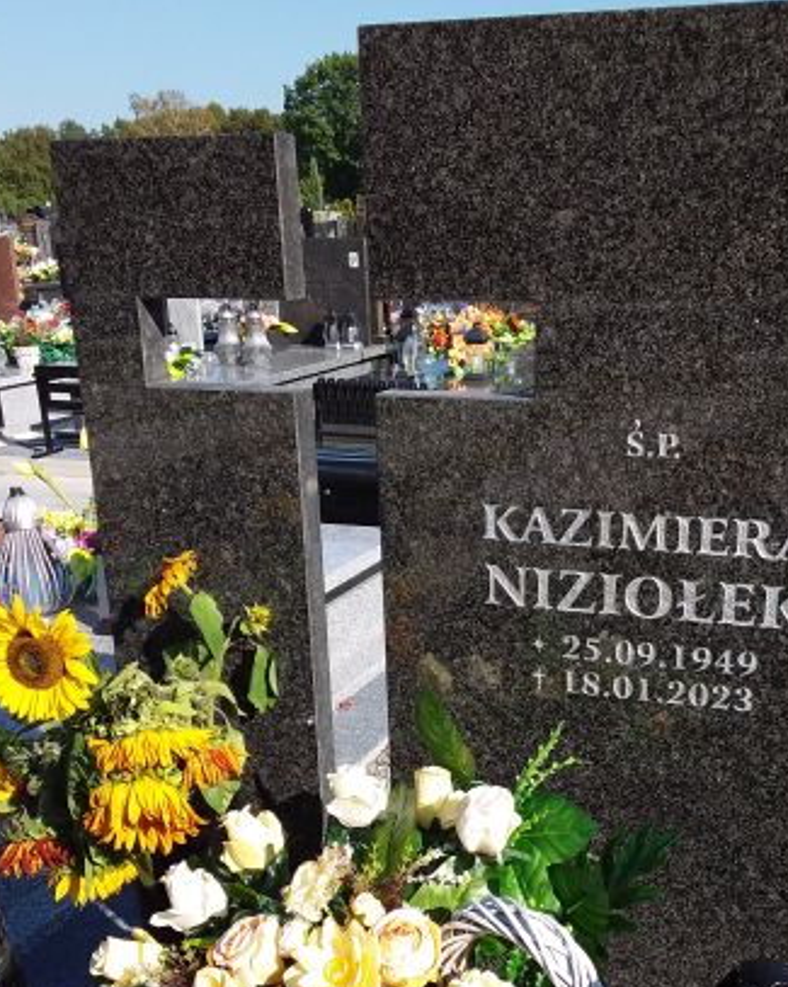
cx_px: 473
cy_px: 691
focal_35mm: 43
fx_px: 1255
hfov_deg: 34.7
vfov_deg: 42.1
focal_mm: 2.91
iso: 40
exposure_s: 1/1203
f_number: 1.9
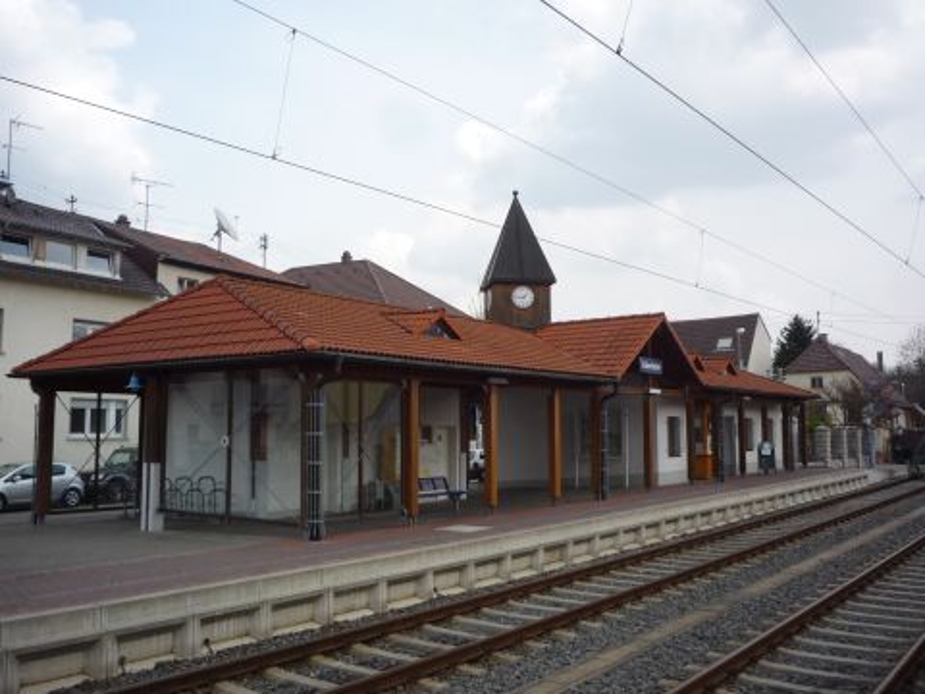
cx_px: 462
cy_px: 347
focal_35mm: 32
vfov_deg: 44.2
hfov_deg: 56.8
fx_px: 855
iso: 100
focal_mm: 5.2
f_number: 5
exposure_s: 1/400
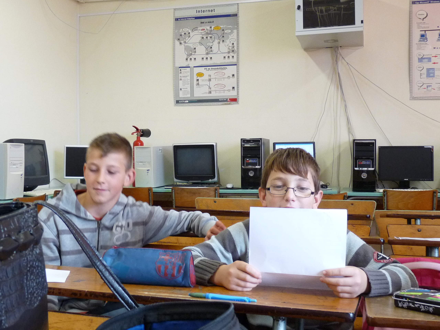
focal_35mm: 41
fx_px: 521
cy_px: 165
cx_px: 220
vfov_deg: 35.1
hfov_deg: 45.8
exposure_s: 1/30
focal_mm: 5.1
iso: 250
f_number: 2.8
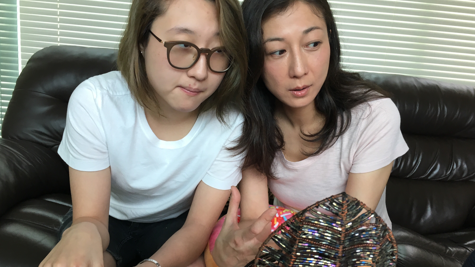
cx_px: 239
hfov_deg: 61.0
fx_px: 403
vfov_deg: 36.6
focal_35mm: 32
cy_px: 150
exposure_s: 1/33
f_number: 2.2
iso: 32
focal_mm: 4.15
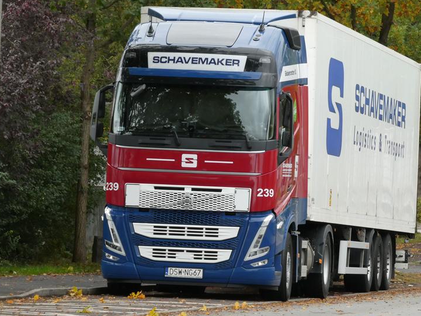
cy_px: 151
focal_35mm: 333
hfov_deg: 5.9
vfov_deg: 4.5
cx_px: 225
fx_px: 4051
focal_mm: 53.8
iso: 320
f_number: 5.8
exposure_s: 1/100
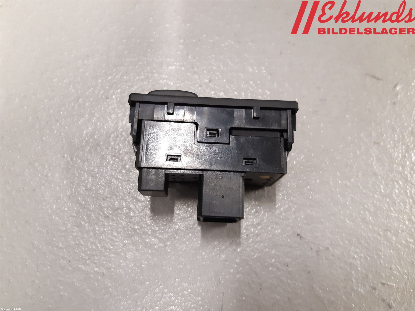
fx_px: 312
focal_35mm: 26
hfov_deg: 67.3
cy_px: 156
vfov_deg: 53.1
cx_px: 208
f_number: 1.7
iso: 250
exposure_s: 1/33
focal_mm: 3.93
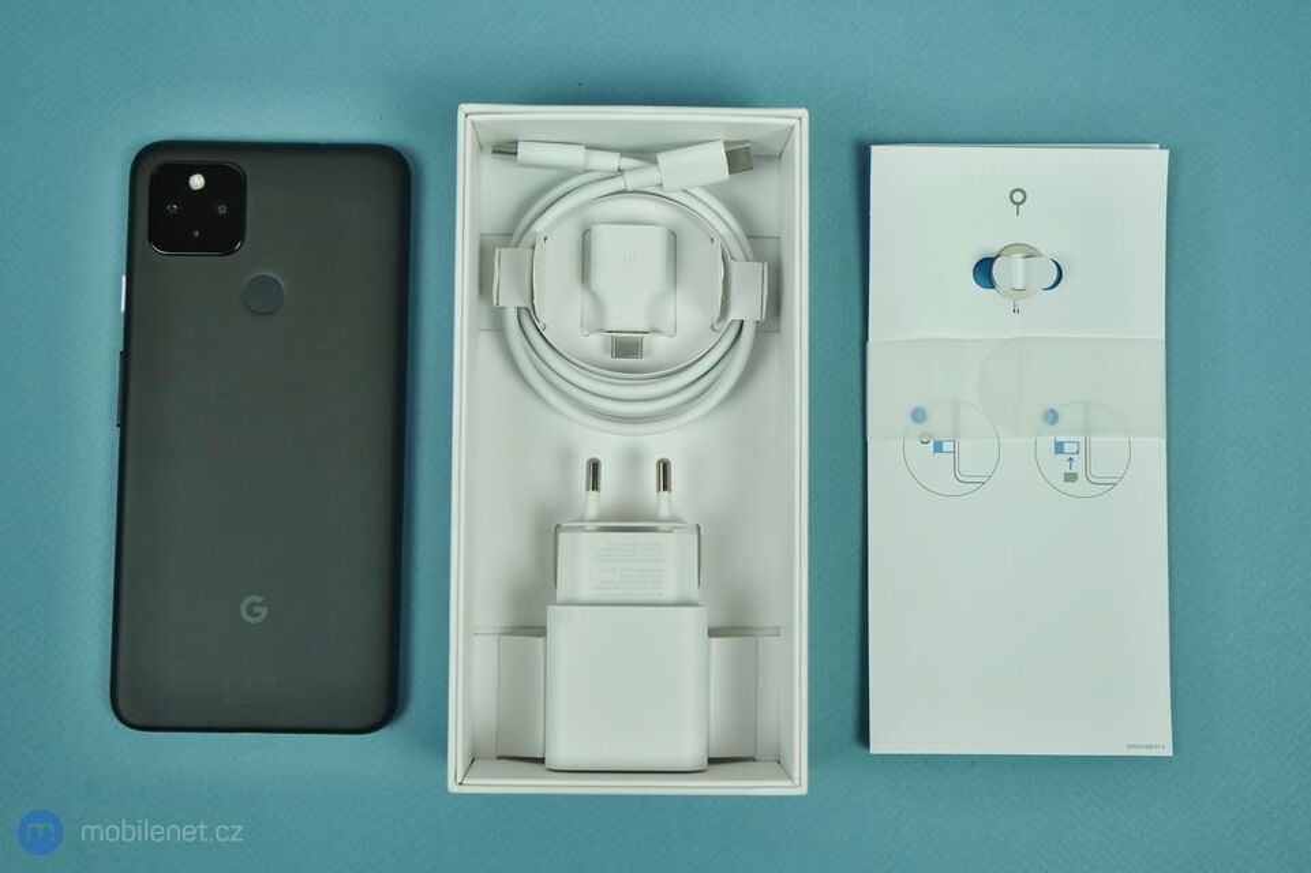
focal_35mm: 41
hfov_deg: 47.4
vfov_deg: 32.6
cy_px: 436
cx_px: 656
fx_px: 1492
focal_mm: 41
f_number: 7.1
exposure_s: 1/250
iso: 1250
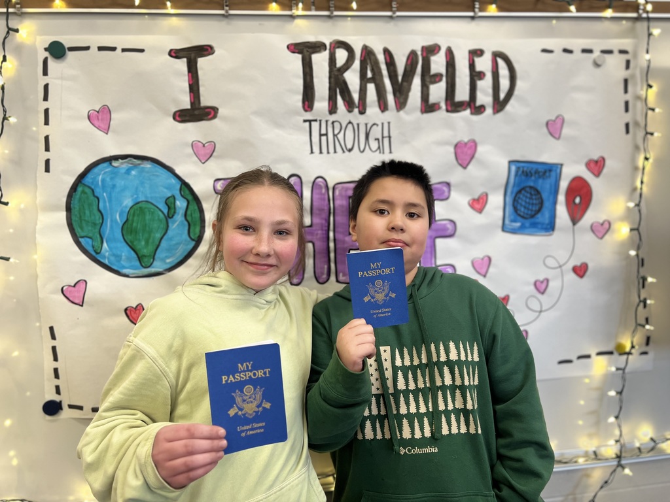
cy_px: 251
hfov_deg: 67.3
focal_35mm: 26
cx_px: 335
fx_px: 503
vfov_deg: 53.1
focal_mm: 5.7
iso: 125
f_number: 1.5
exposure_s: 1/60
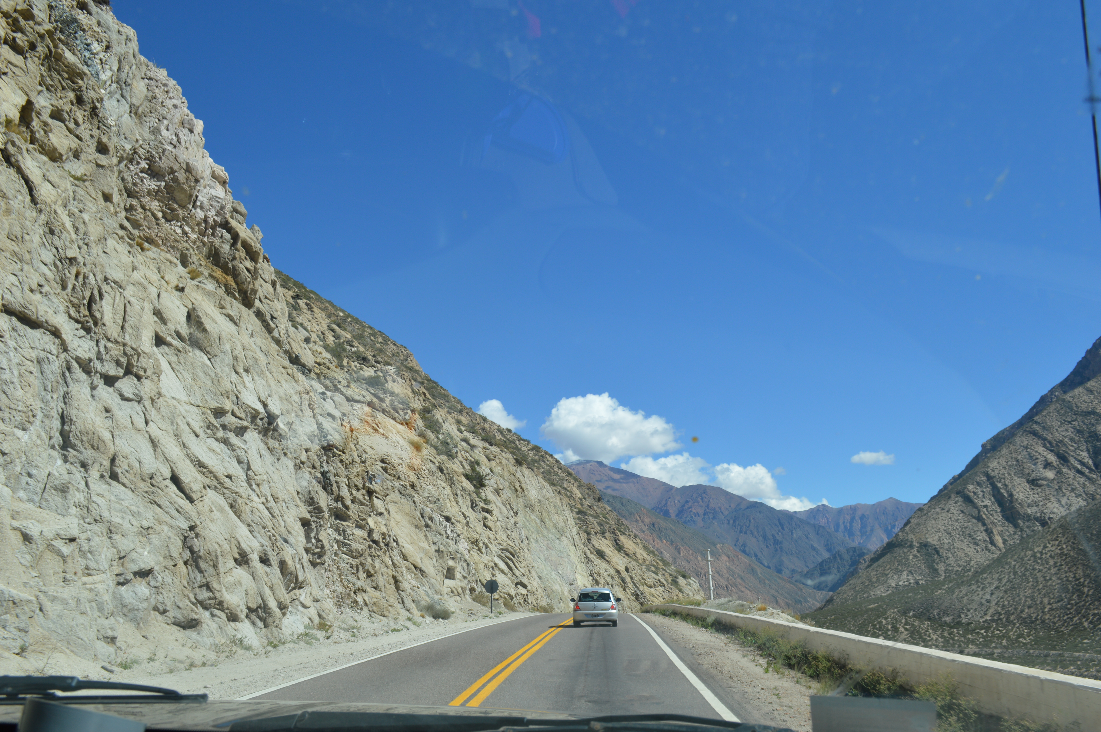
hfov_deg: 62.0
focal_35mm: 30
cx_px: 550
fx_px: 917
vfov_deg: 43.5
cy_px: 366
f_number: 8
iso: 100
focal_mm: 20
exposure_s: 1/250
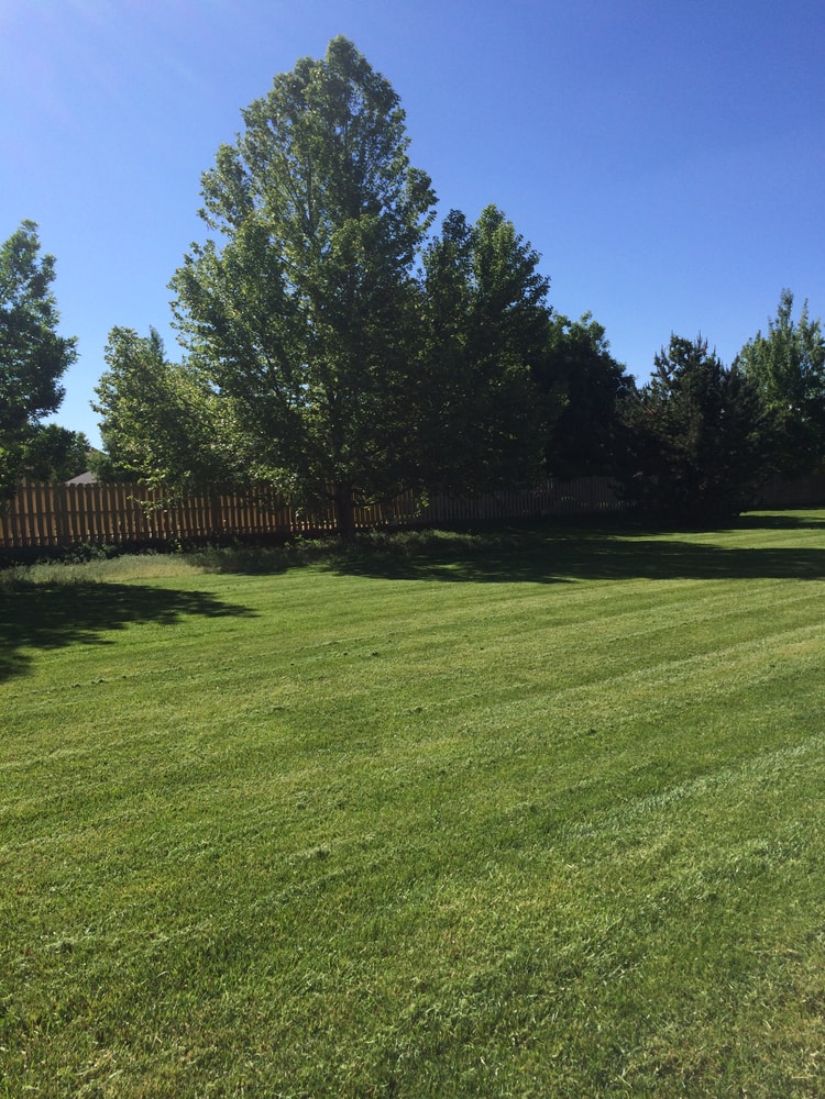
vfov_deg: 60.0
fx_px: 953
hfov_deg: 46.8
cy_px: 550
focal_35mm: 30
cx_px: 412
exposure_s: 1/2415
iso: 32
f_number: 2.2
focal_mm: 4.12
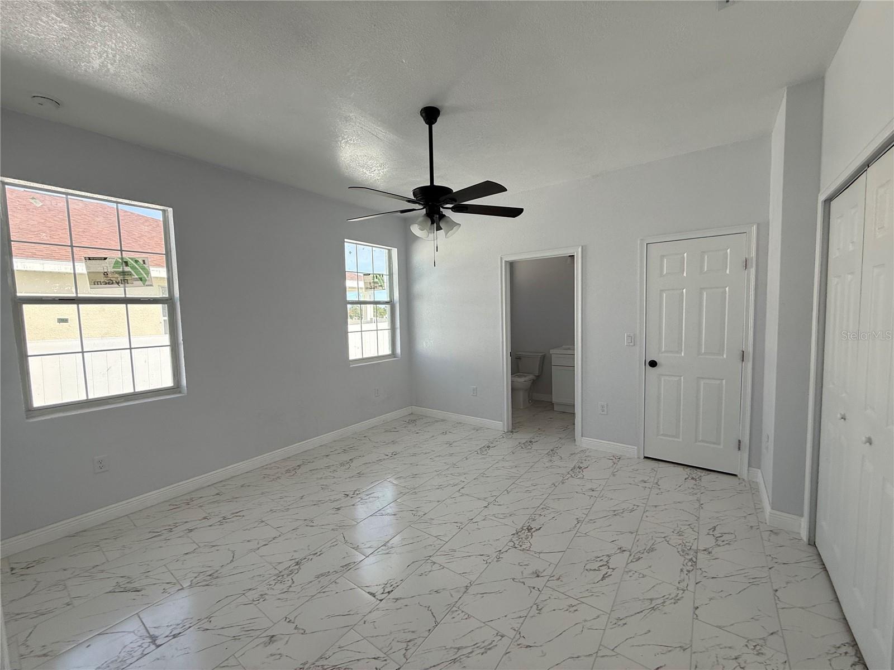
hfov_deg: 102.1
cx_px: 447
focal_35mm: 14
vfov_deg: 85.7
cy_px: 335
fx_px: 362
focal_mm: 2.22
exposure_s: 1/268
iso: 64
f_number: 2.2
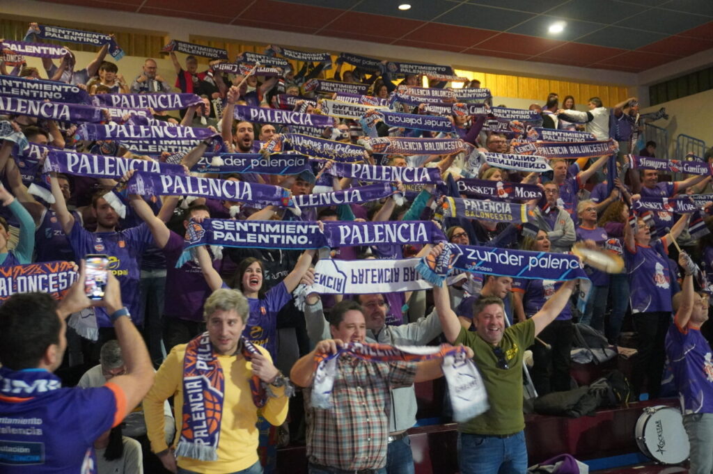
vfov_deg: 30.8
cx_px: 356
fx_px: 861
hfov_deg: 45.0
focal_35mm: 44
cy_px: 237
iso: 6400
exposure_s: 1/50
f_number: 4.5
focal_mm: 29
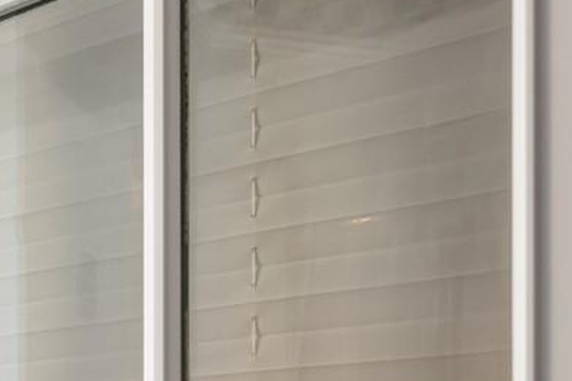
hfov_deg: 25.0
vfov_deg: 20.8
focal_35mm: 57
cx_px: -325
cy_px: 544
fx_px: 906
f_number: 5.6
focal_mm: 14
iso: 400
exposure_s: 1/400
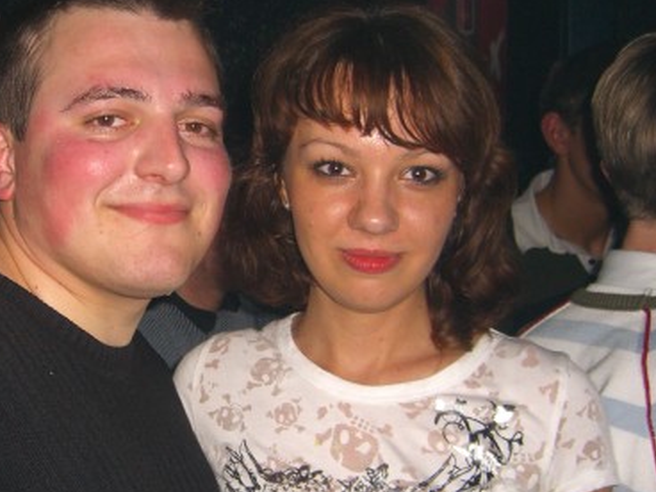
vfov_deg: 23.6
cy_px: 276
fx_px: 1175
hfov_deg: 30.7
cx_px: 164
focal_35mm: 62
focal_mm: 7.9
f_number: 2.8
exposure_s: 1/60
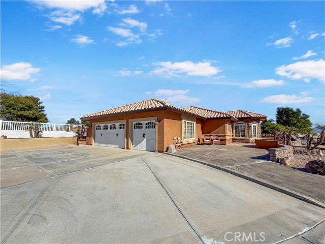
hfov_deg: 102.1
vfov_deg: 85.7
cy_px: 122
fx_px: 131
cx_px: 162
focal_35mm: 14
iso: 20
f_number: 2.2
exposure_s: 1/1250
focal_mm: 2.22
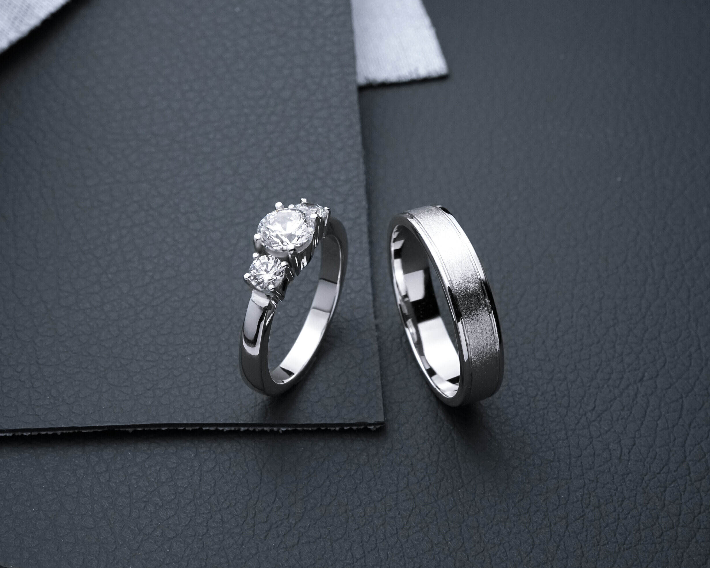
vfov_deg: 26.7
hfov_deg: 33.0
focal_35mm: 57
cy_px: 284
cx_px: 354
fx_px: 1198
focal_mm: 50
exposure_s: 1/80
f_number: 16
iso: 1600
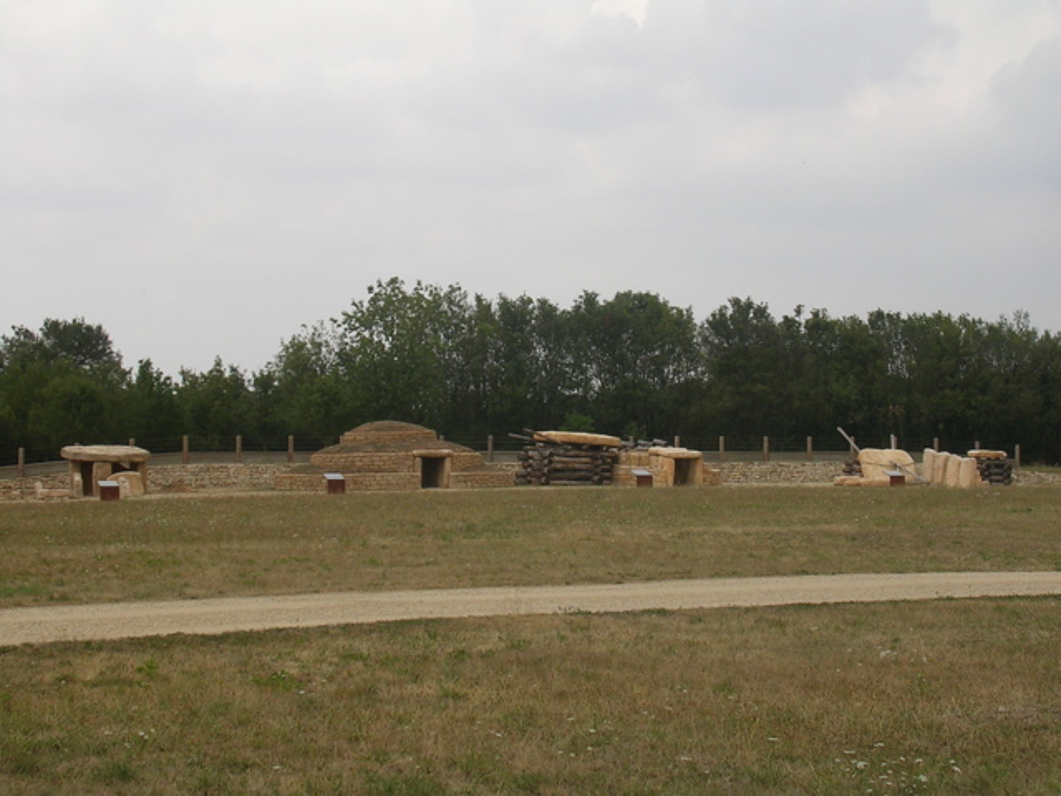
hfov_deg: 25.7
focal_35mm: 76
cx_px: 530
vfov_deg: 19.4
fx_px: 2329
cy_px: 398
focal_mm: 11.5
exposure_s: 1/602
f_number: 3.9
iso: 50
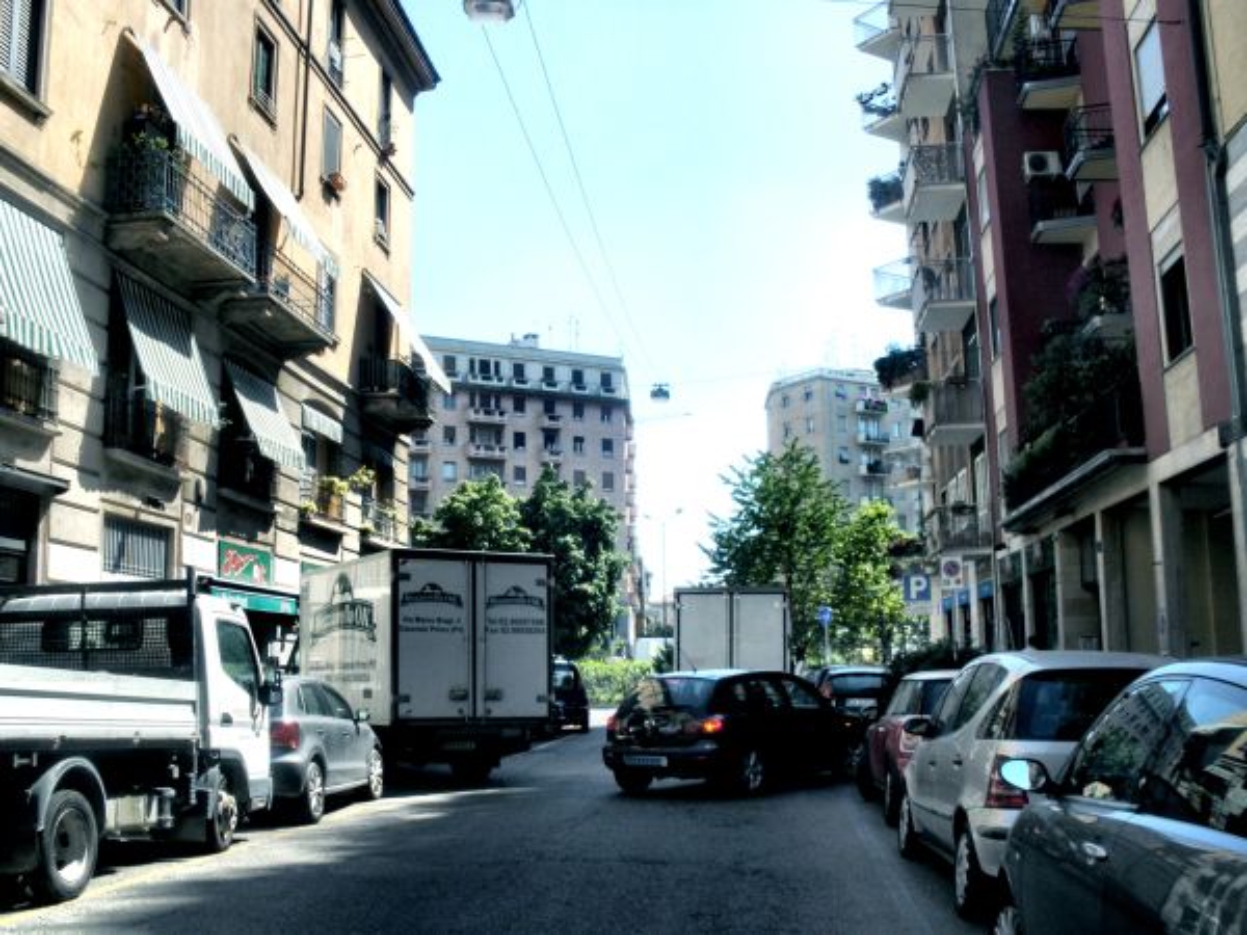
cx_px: 624
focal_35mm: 36
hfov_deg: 51.4
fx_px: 1297
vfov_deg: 39.7
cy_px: 468
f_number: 5.4
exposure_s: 1/250
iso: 64
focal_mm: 6.3
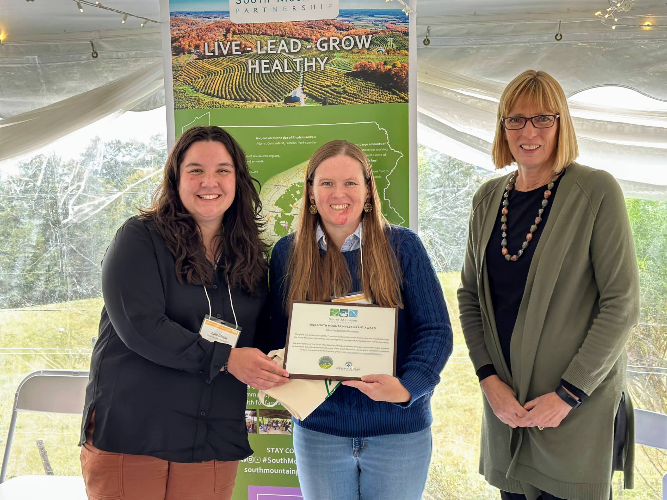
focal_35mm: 48
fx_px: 925
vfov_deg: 30.3
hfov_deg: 39.7
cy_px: 250
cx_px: 334
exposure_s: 1/120
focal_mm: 6.86
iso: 100
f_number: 1.78
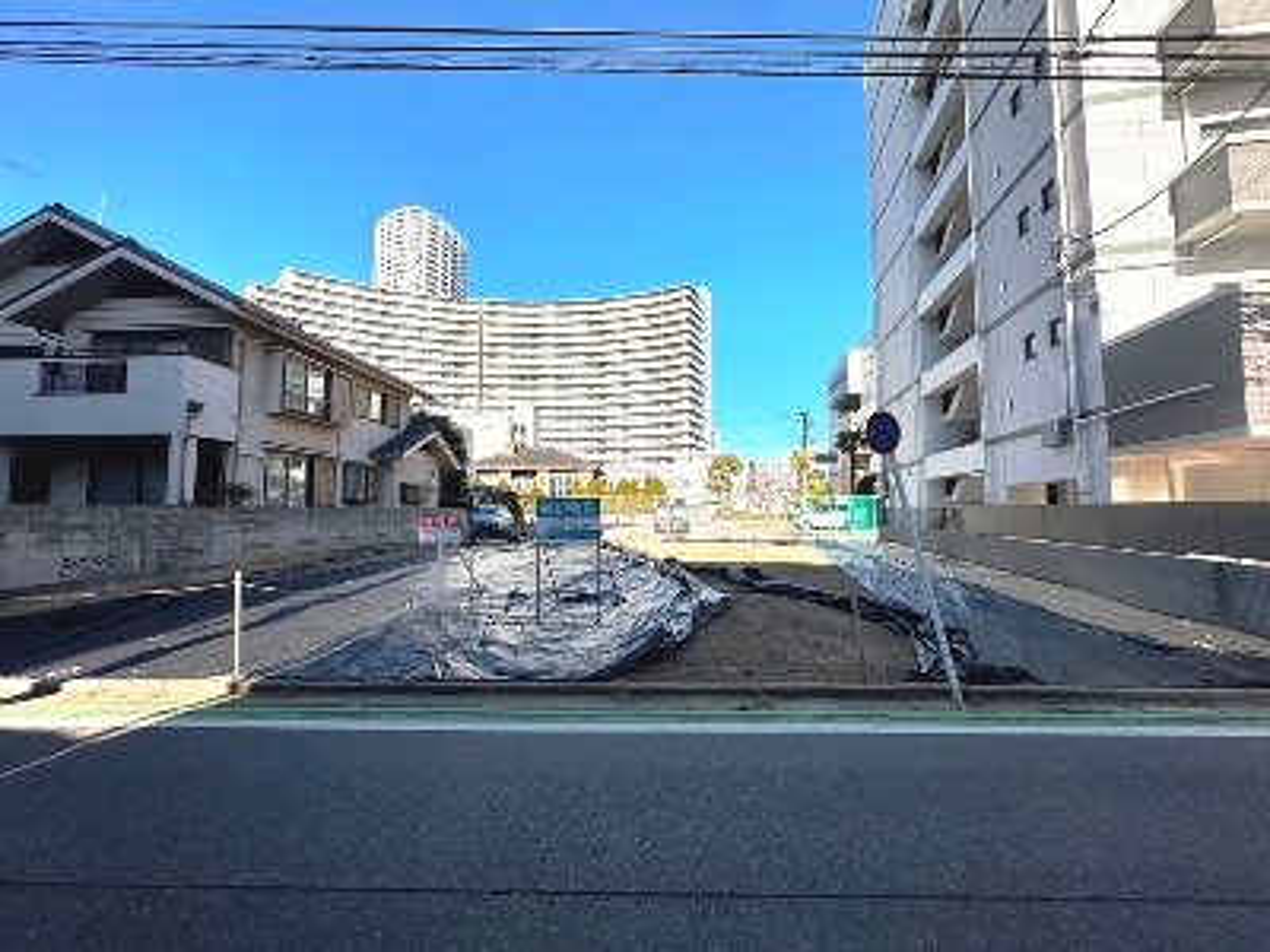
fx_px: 514
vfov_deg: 85.7
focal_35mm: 14
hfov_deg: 102.1
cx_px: 635
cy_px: 476
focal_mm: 2.22
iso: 50
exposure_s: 1/2132
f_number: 2.2
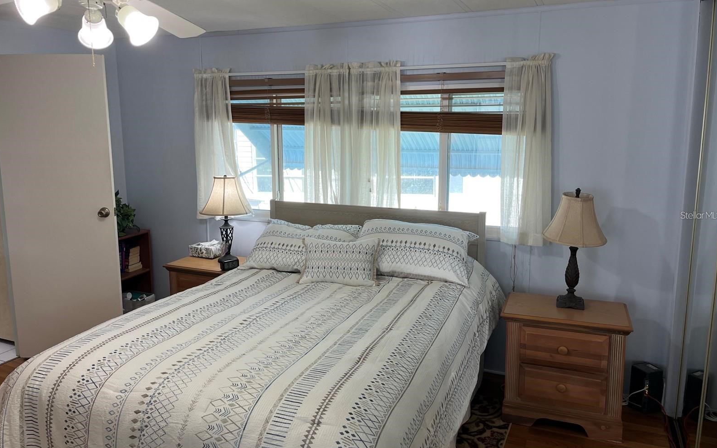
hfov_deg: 66.5
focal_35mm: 28
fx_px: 547
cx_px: 359
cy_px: 215
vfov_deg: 44.5
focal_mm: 5.1
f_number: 1.6
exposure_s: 1/120
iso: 64
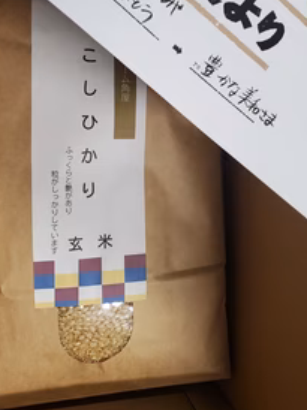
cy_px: 115
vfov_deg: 47.6
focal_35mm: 38
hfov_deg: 37.6
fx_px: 450
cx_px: 133
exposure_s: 1/120
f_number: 2.4
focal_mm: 4.3
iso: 200
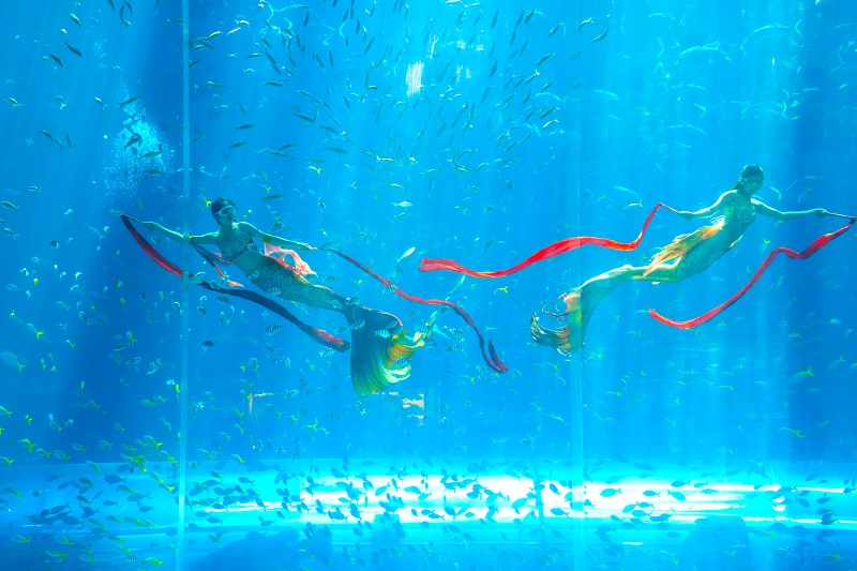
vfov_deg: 18.7
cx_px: 428
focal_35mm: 73
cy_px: 286
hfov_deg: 27.7
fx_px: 1737
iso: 2500
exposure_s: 1/200
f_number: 5.6
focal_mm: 73
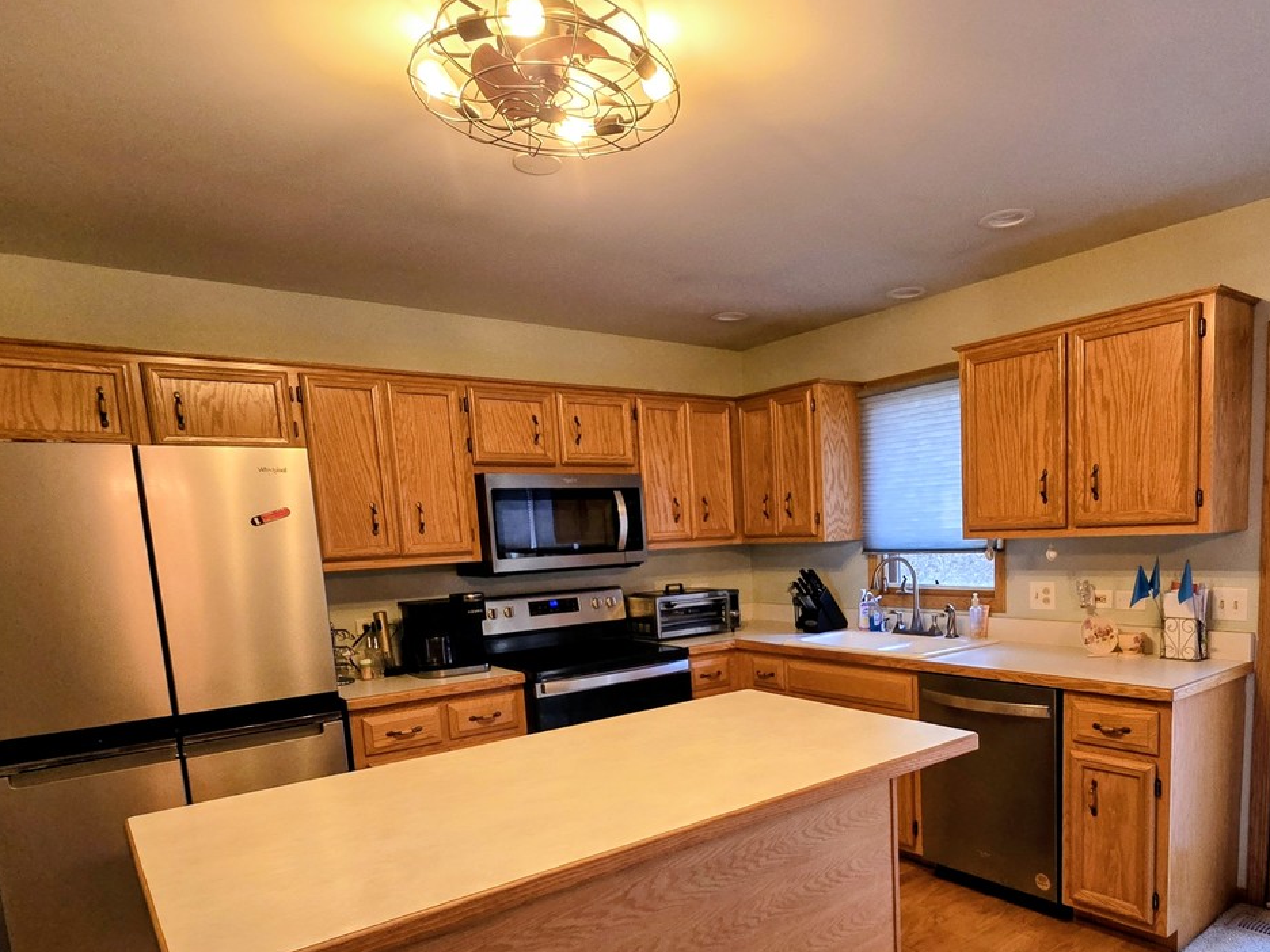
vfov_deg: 64.0
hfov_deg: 80.2
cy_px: 646
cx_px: 798
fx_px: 734
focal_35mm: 20
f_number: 2.2
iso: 320
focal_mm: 2.2
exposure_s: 1/60
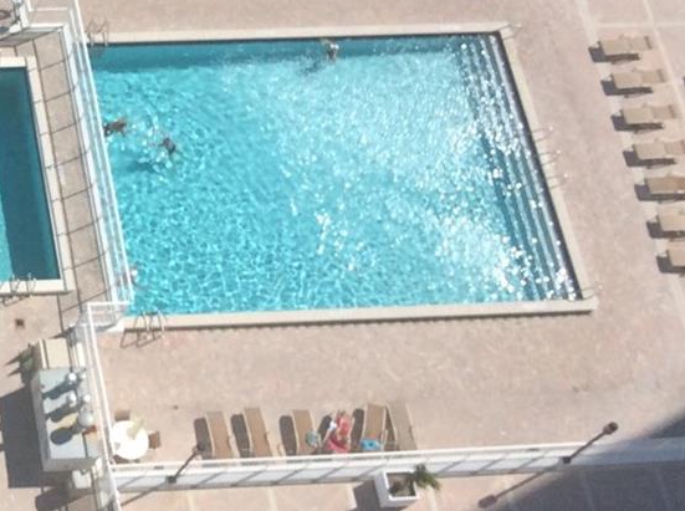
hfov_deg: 19.5
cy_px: 178
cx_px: -201
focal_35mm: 93
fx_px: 1837
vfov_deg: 15.8
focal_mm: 3.3
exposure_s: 1/2725
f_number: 2.4
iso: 32
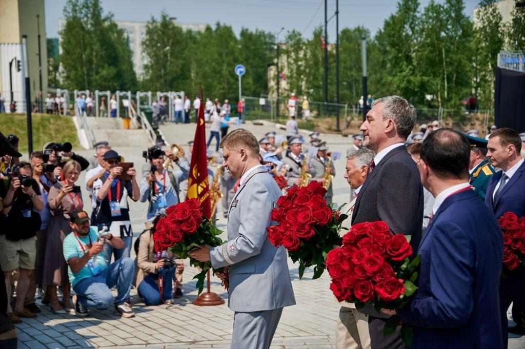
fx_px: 845
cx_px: 262
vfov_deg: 23.3
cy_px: 174
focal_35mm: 58
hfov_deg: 34.5
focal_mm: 58
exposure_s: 1/1600
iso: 100
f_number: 4
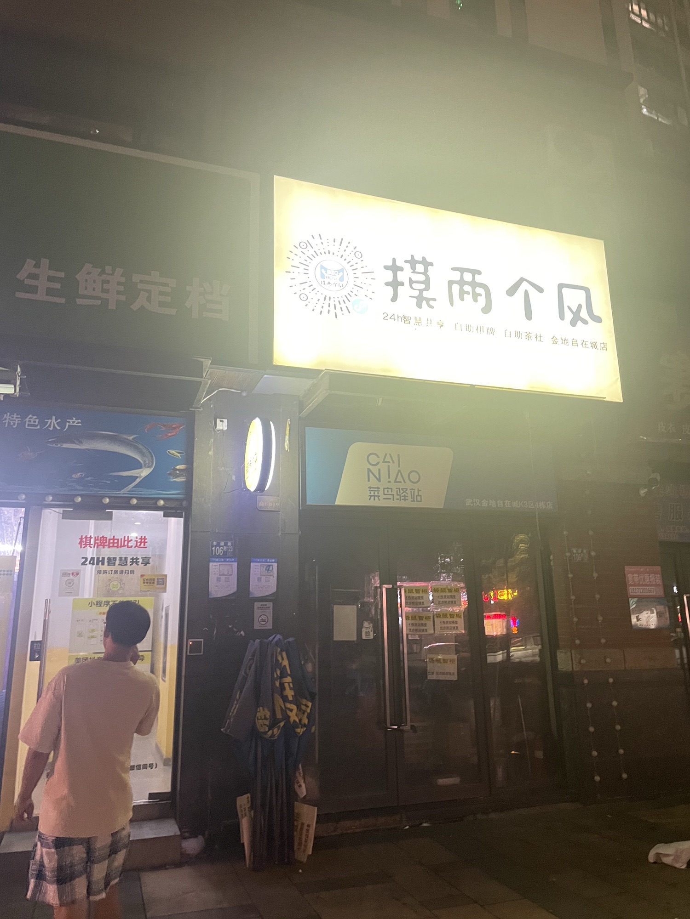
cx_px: 345
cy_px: 460
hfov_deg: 53.1
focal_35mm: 26
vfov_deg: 67.3
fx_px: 691
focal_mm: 4.2
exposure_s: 1/25
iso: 800
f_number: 1.6
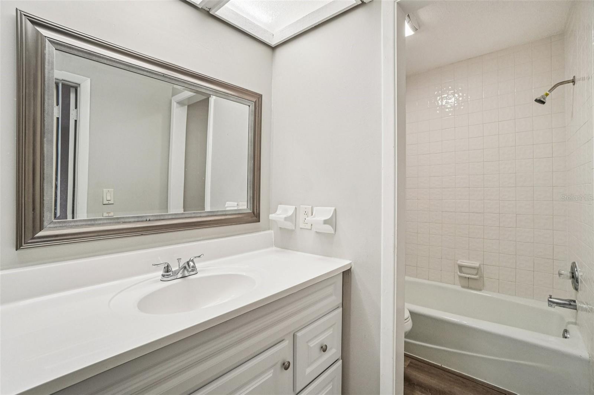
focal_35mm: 15
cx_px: 297
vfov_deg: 77.3
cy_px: 198
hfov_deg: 100.4
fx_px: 247
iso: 500
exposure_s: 1/30
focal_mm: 10
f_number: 8
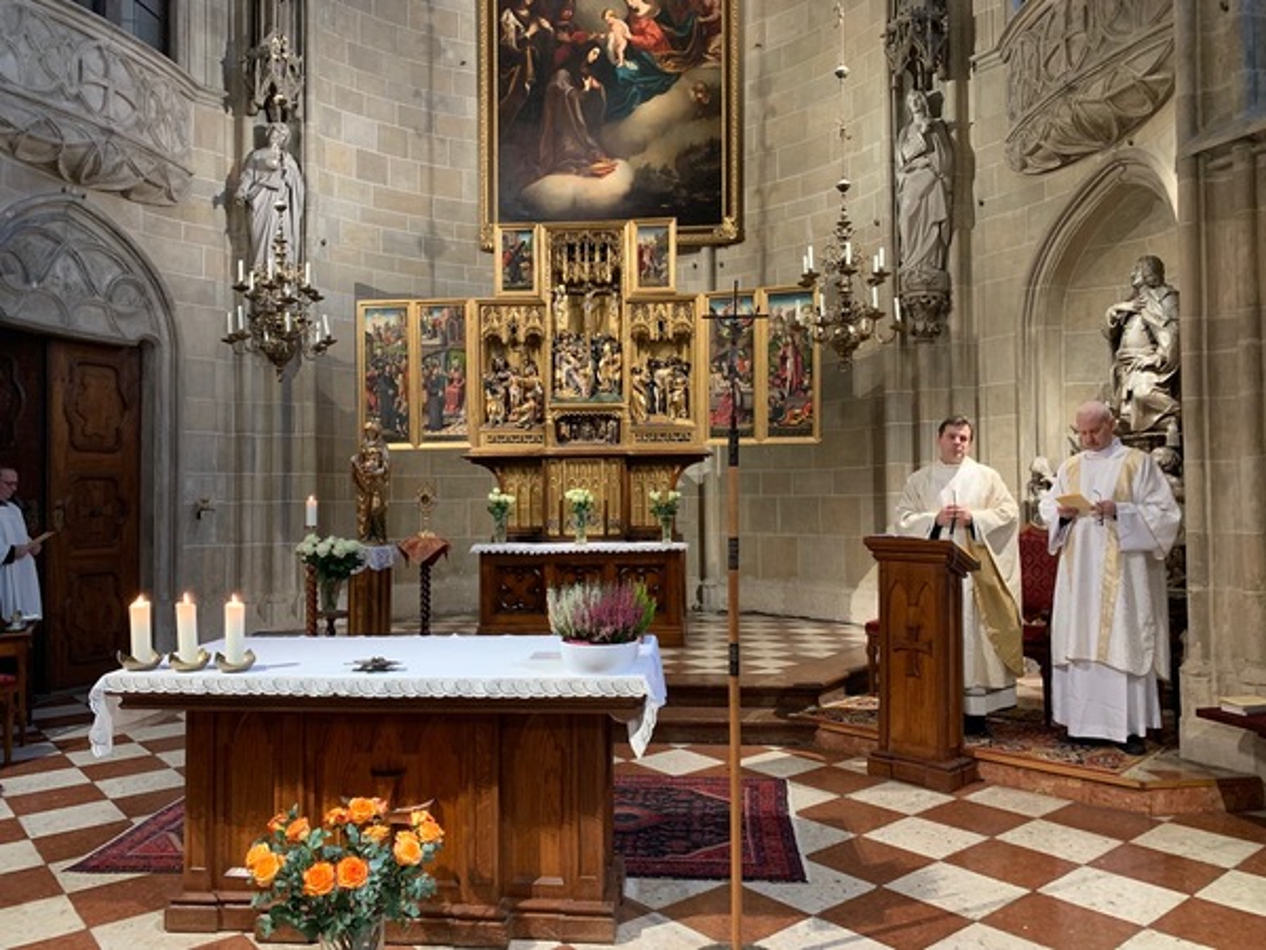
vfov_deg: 53.1
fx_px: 951
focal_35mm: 26
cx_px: 633
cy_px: 475
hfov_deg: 67.3
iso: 320
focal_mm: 4.25
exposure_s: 1/60
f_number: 1.8
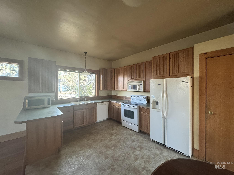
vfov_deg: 85.7
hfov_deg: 102.1
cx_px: 117
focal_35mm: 14
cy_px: 88
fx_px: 95
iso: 400
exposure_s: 1/60
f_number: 2.2
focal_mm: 2.22
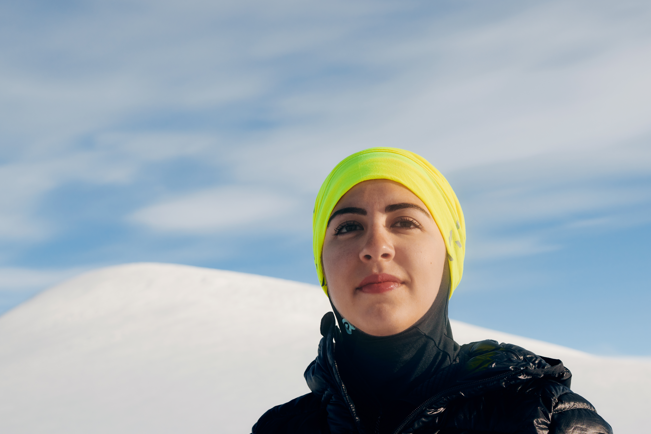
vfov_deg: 26.4
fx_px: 922
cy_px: 251
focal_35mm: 51
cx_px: 387
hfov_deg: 38.7
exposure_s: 1/2000
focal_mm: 35
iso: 100
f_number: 5.6
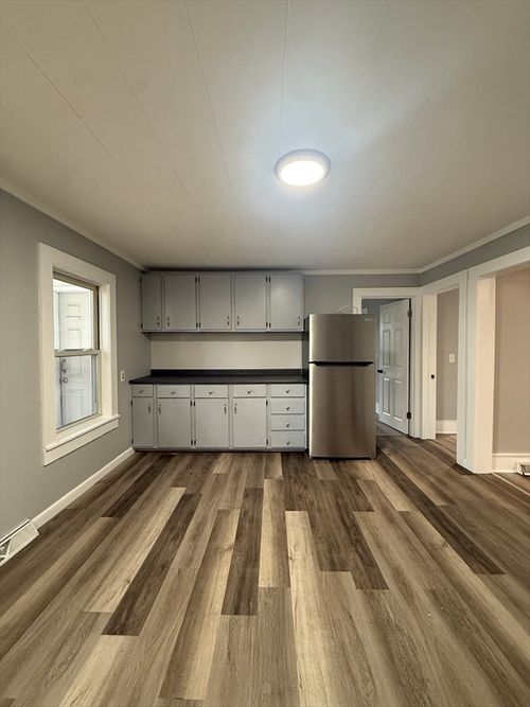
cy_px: 354
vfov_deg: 102.1
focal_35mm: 14
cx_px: 265
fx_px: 286
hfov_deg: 85.7
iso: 500
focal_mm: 2.22
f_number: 2.2
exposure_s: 1/60
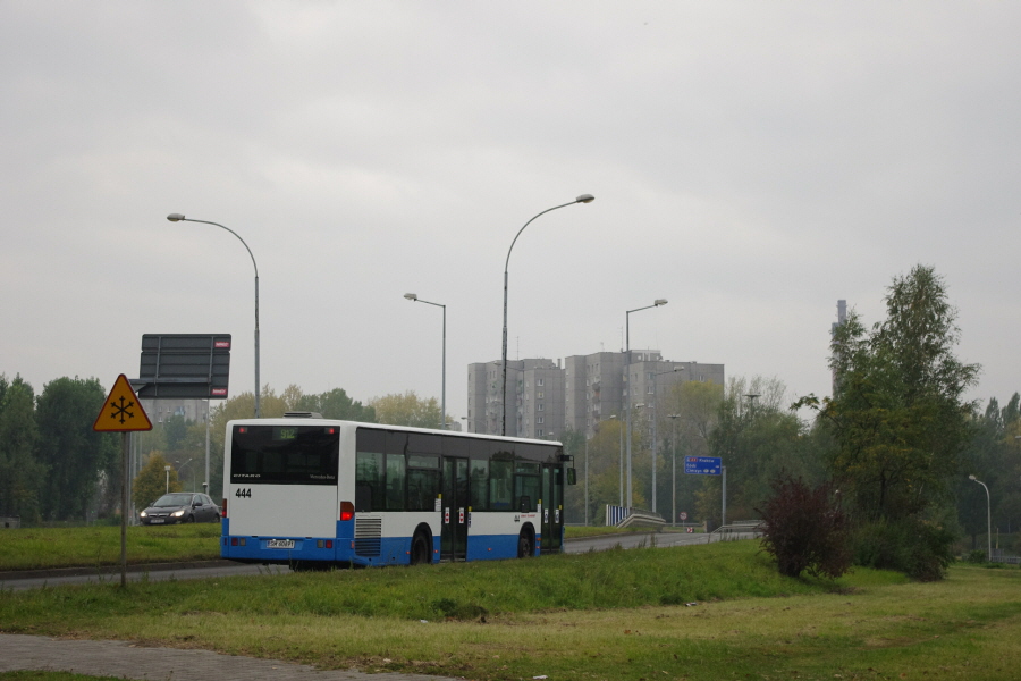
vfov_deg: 18.2
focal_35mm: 75
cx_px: 510
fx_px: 2127
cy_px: 340
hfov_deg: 27.0
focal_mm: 50
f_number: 5.6
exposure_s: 1/640
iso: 800
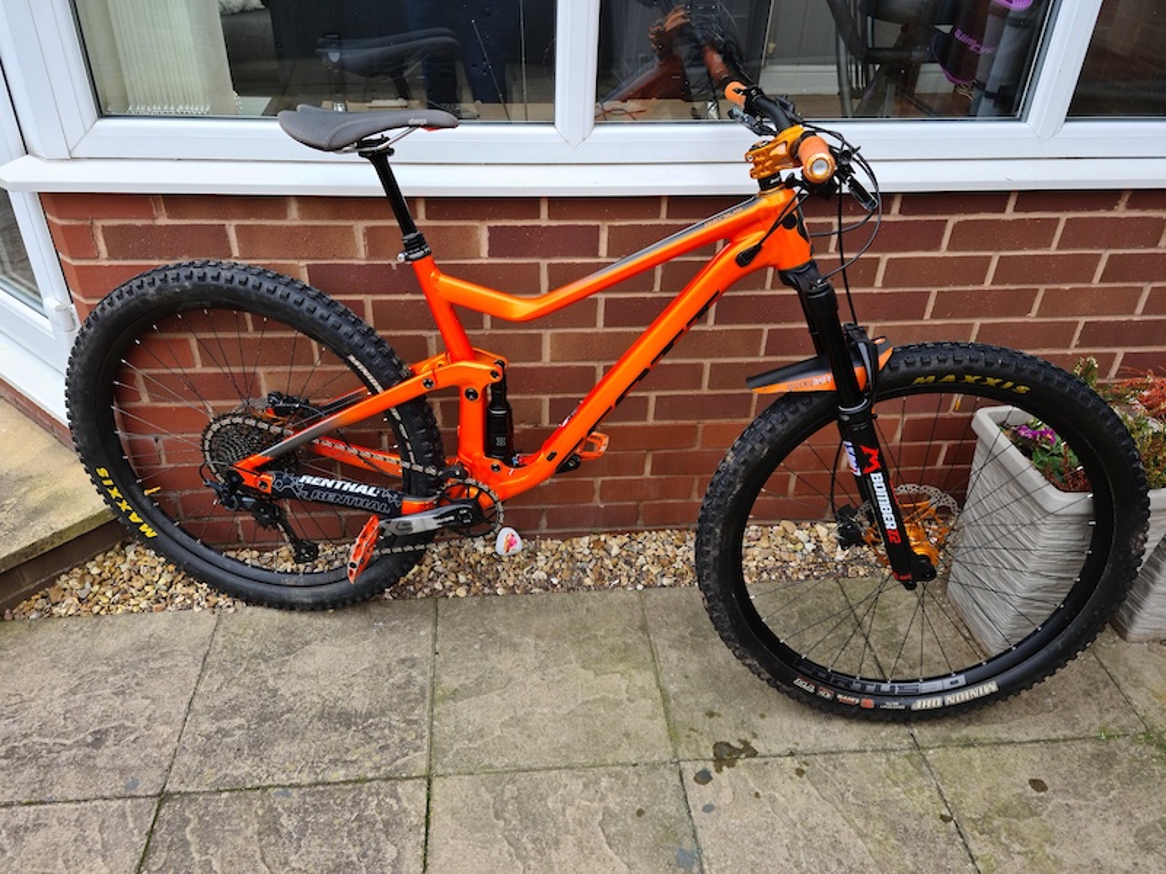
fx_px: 909
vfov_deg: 51.4
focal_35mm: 27
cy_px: 437
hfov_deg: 65.3
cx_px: 583
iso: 25
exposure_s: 1/50
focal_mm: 5.9
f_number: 2
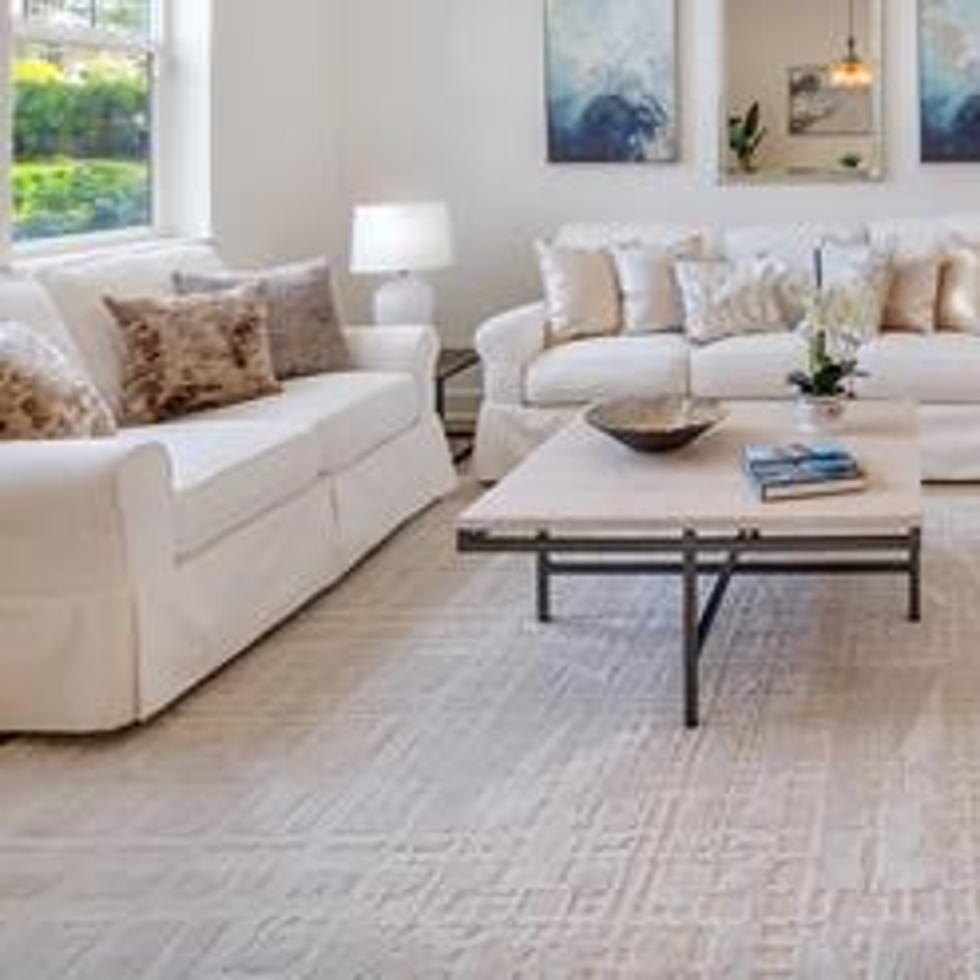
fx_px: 1025
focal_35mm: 32
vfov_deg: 46.8
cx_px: 919
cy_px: 127
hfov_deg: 45.3
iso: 320
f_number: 4
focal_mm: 7
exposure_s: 1/800
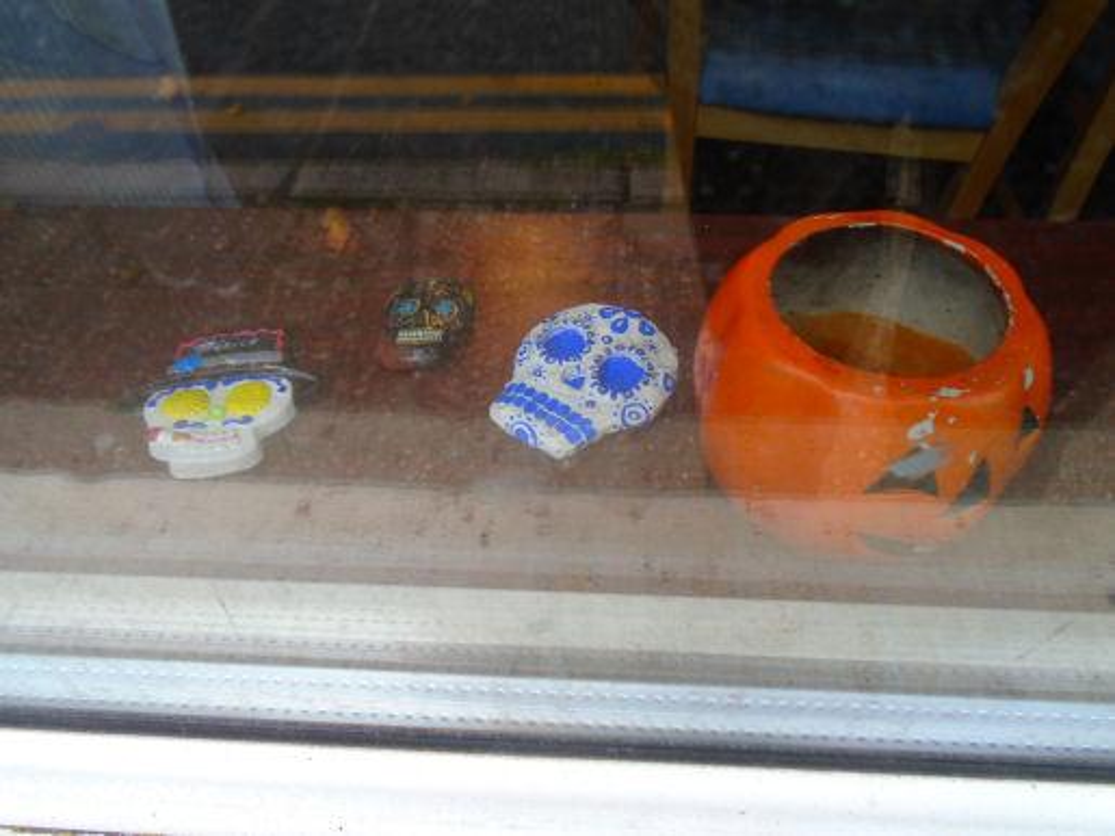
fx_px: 837
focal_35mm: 26
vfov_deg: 53.0
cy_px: 418
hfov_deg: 67.3
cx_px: 558
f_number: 3.2
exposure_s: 1/50
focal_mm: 4.6
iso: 100
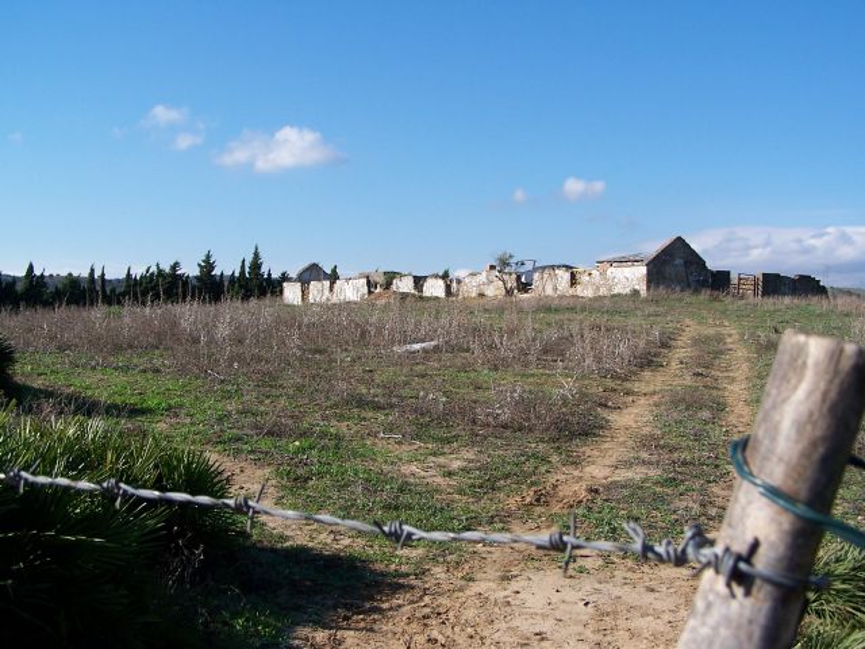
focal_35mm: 43
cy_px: 324
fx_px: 1075
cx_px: 432
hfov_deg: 43.9
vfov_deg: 33.6
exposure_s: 1/750
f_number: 4
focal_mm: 7.1
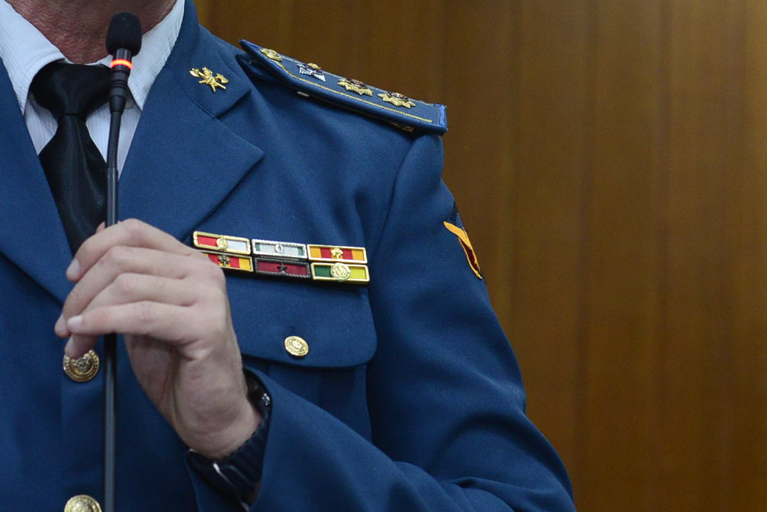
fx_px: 3558
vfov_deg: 8.2
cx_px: 124
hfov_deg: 12.2
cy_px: 132
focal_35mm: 167
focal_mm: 62
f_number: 5
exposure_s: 1/125
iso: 2000
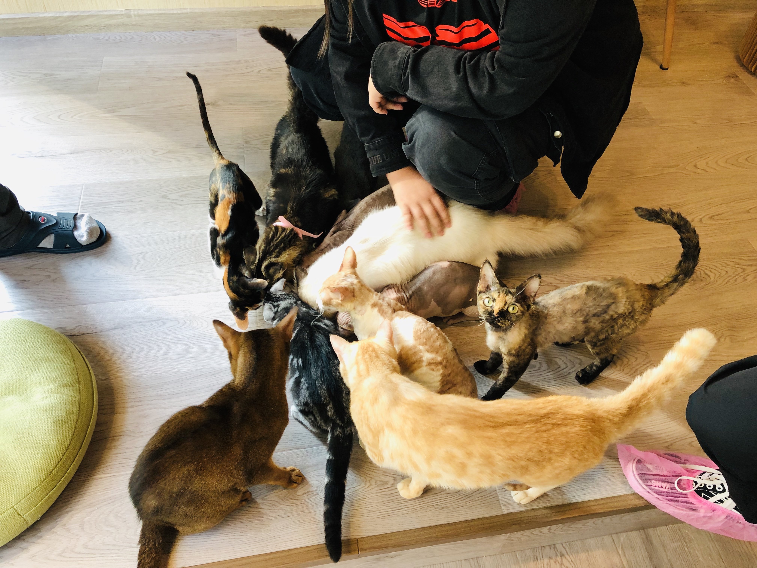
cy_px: 284
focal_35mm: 28
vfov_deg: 49.7
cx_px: 378
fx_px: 612
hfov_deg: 63.4
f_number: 1.8
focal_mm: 4
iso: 40
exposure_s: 1/17
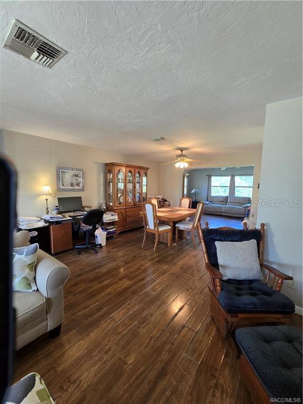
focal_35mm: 13
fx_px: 152
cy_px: 202
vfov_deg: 106.2
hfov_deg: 89.9
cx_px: 152
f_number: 2.2
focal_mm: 2.2
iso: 250
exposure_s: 1/60
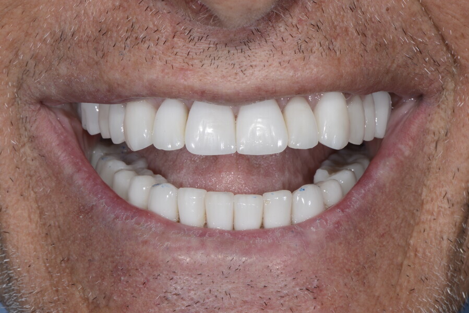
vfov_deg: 13.1
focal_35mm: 105
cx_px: 234
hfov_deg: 19.5
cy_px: 156
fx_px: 1368
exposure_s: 1/60
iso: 200
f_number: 40
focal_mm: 105
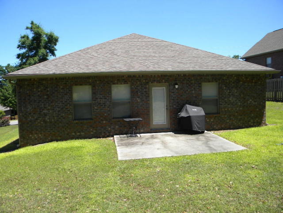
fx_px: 229
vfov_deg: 49.7
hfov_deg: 63.4
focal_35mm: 28
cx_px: 142
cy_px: 106
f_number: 3.5
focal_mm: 5
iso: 80
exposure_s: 1/570
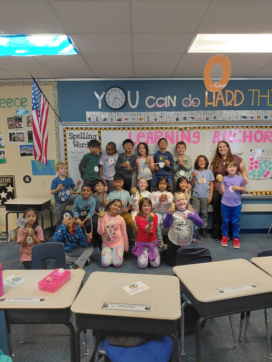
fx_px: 262
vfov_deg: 69.4
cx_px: 136
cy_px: 181
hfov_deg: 54.9
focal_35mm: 25
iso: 200
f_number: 1.8
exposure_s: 1/60
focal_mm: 4.69
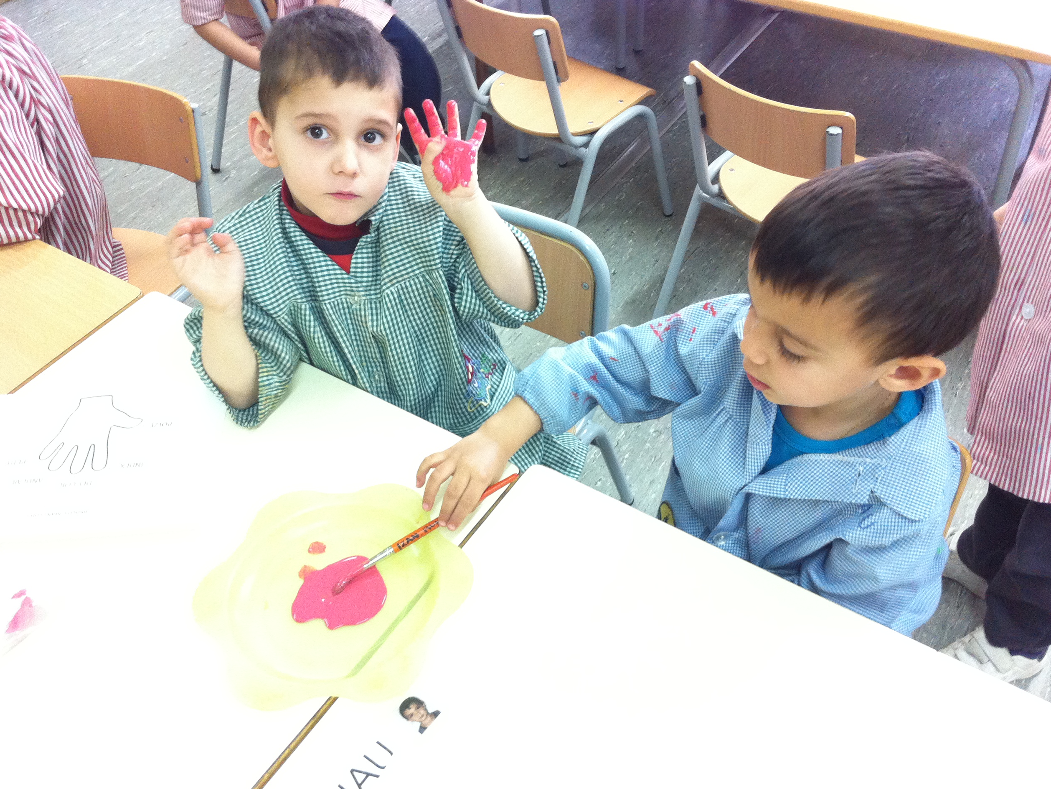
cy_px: 389
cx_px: 526
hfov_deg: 51.4
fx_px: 1093
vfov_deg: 39.7
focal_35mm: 36
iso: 200
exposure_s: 1/15
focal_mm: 3.85
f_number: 2.8
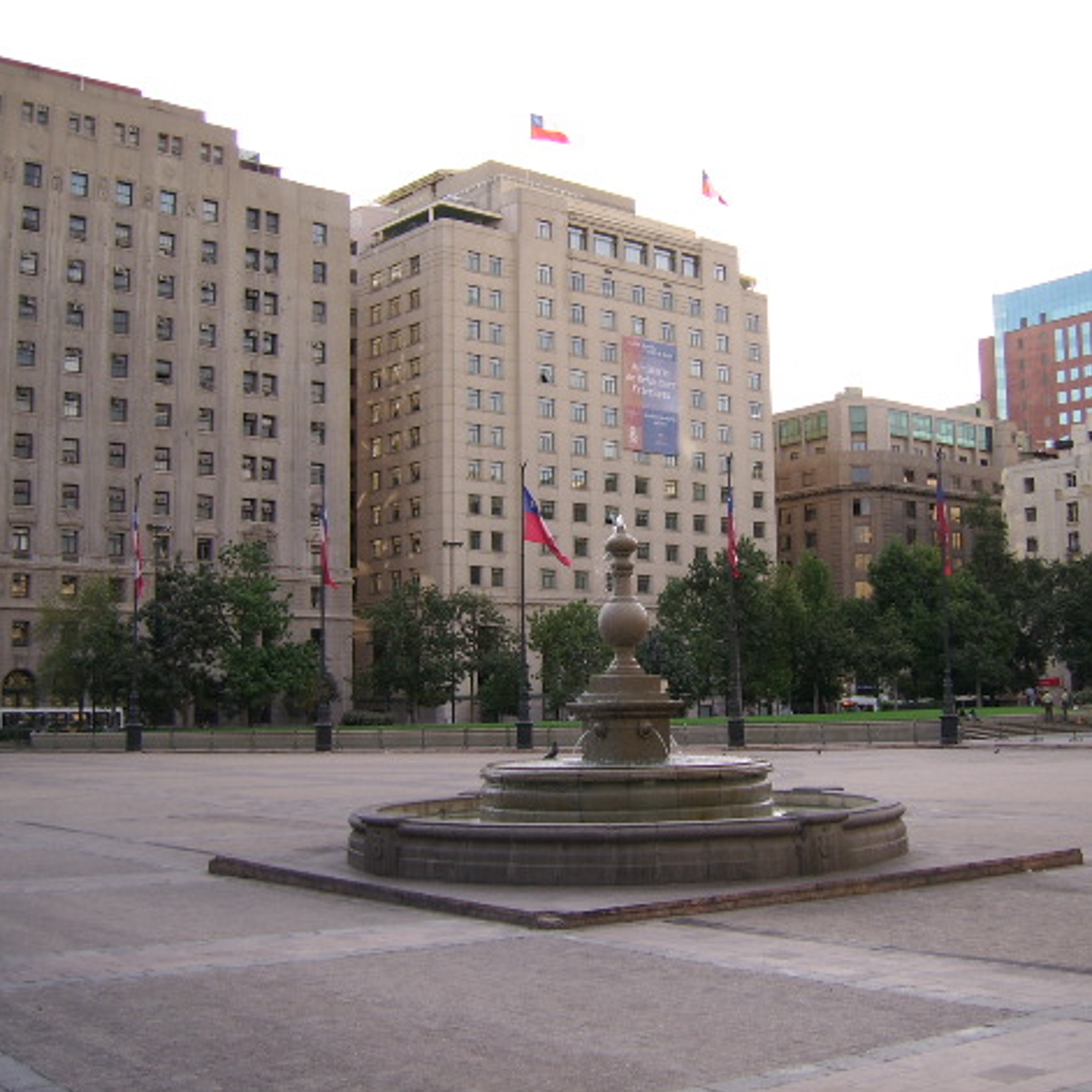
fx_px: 1499
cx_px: 621
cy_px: 540
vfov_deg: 40.0
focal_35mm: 42
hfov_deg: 39.9
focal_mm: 5.95
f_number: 2.8
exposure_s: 1/229
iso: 50
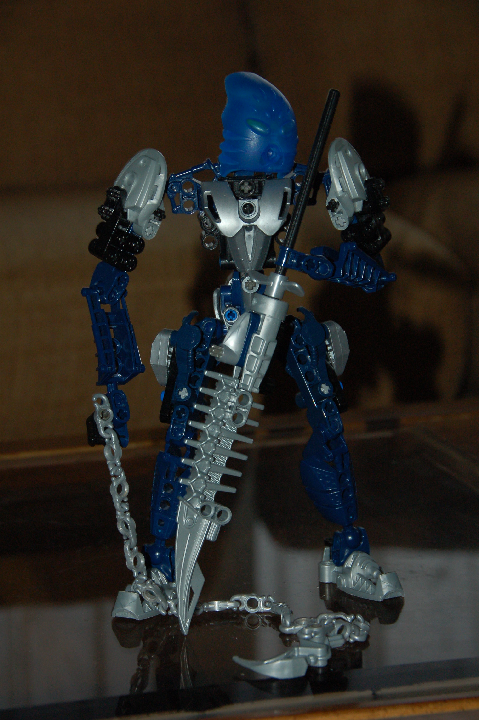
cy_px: 360
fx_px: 2099
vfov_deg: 19.5
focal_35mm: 105
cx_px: 240
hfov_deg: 13.0
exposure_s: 1/80
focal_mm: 70
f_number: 8
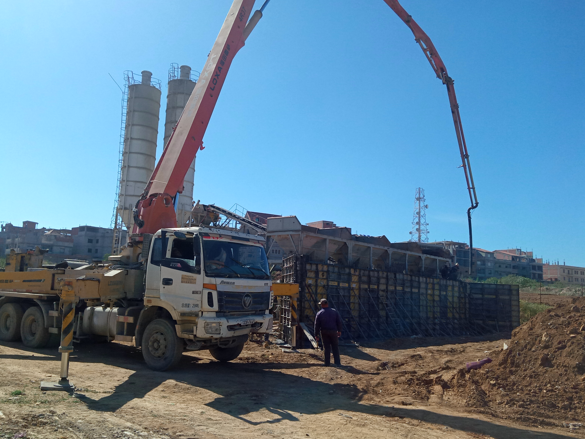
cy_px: 218
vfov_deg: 48.2
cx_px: 289
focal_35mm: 29
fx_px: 490
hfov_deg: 61.7
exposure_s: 1/3030
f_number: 2.2
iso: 115
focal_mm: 3.73
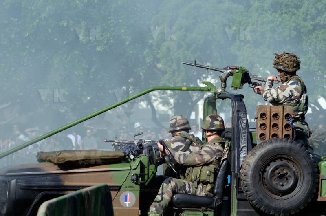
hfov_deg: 6.9
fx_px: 2711
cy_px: 108
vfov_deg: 4.6
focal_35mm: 300
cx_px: 163
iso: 200
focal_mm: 200
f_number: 8
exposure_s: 1/500
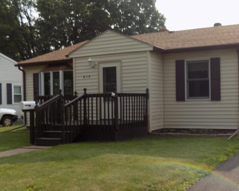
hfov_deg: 40.7
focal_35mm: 42
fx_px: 297
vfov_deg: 35.7
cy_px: 102
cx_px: 213
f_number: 3.1
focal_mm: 4
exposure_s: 1/800
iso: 80
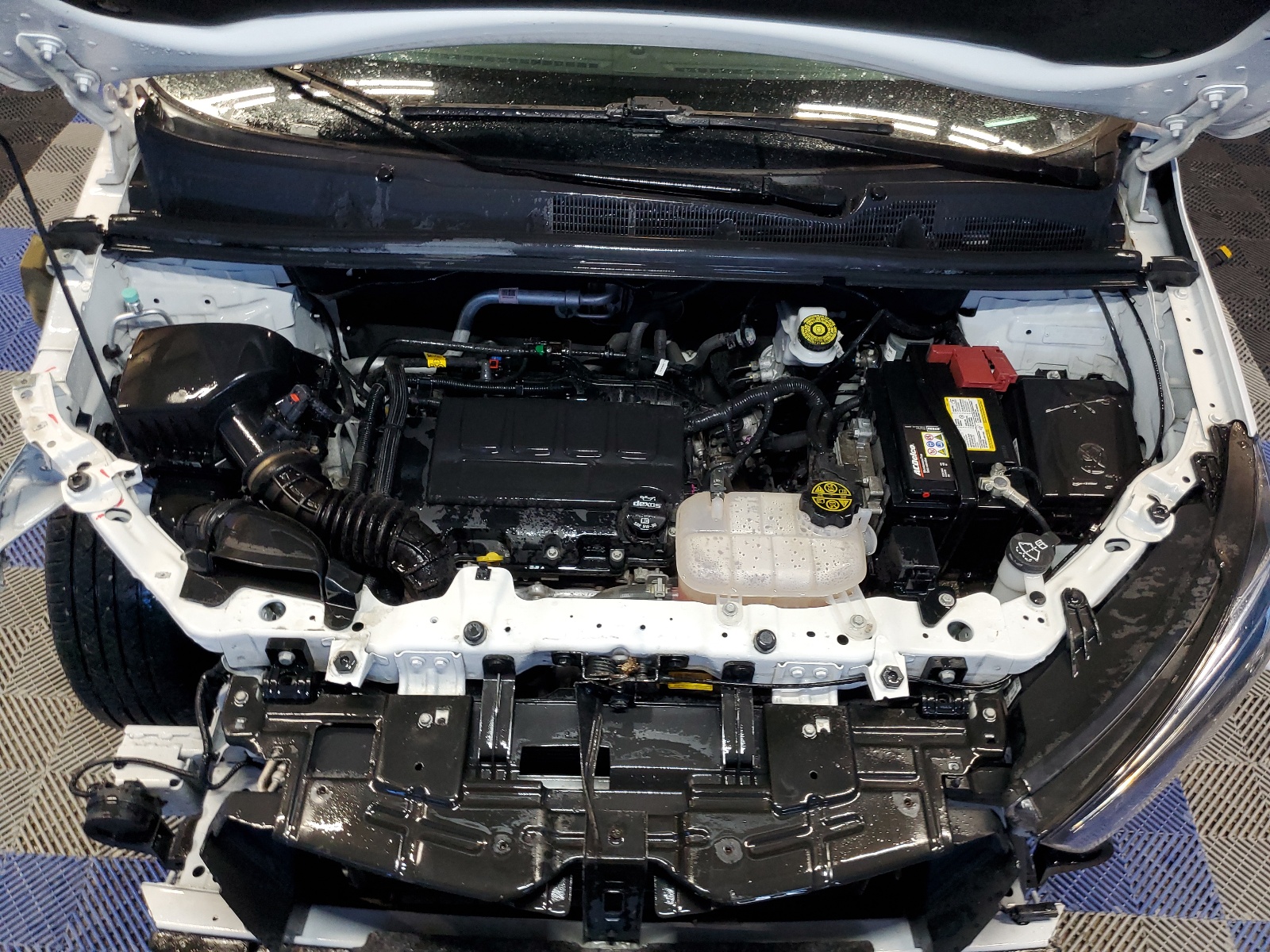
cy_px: 476
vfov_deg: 53.1
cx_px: 635
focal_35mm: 26
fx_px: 954
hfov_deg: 67.3
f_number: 1.5
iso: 123
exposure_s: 1/60.2
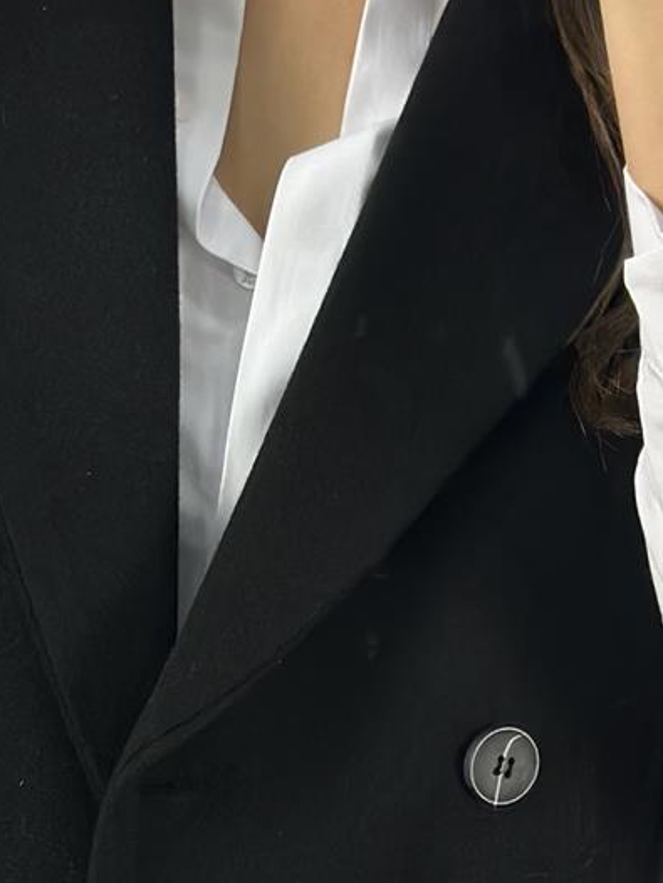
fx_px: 3725
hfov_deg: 10.1
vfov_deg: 13.3
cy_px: 950
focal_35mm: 146
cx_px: 59
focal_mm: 6.86
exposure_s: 1/266
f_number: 1.78
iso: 80
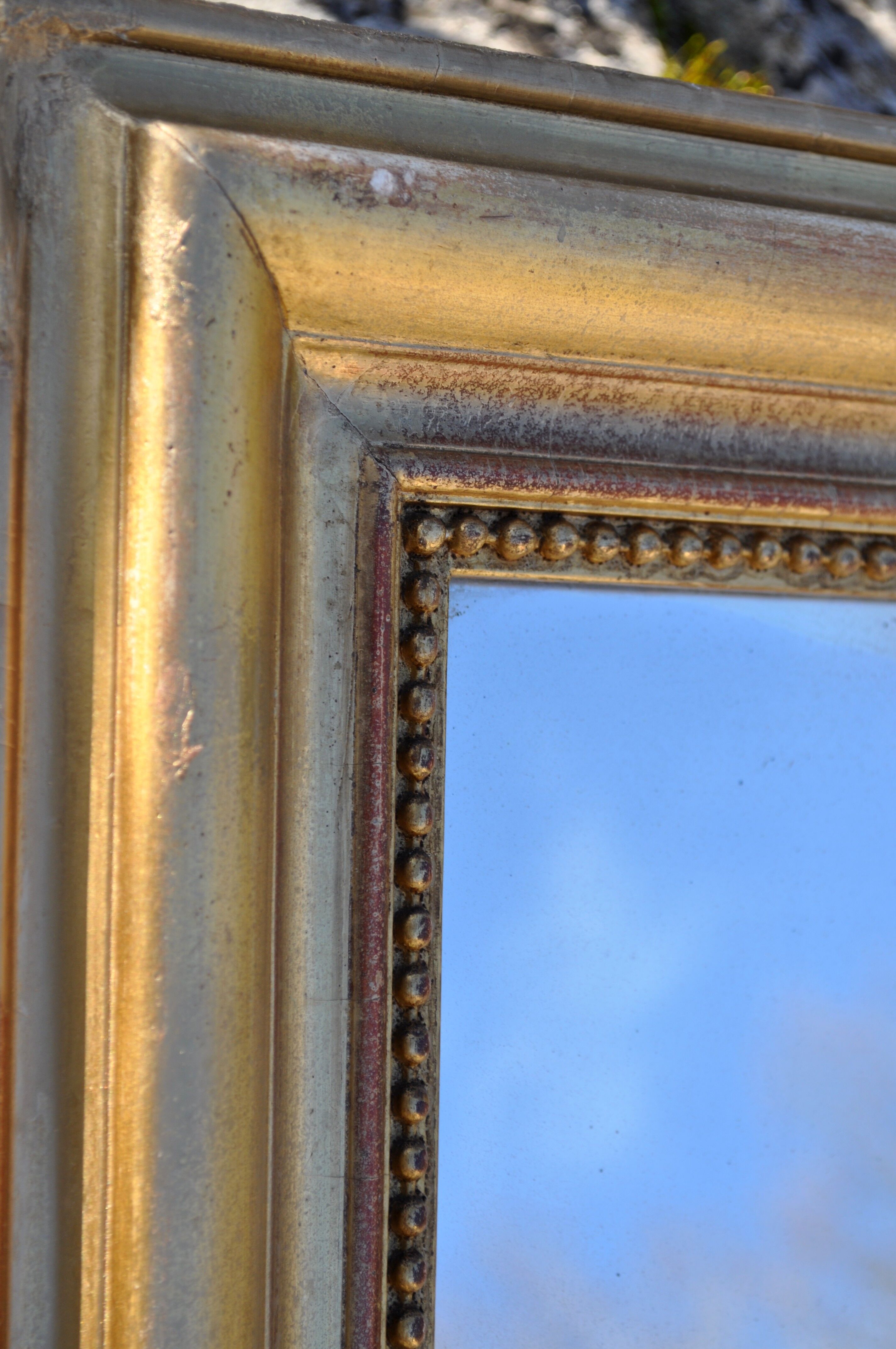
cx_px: 448
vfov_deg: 24.6
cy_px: 674
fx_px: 3088
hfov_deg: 16.5
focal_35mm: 82
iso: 200
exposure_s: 1/200
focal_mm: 55
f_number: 7.1
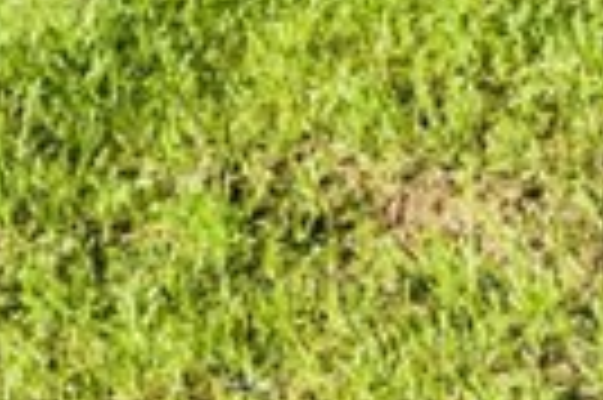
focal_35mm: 153
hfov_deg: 13.2
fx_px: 2560
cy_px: -771
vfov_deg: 7.8
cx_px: 652
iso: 80
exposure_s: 1/30
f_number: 9.5
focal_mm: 20
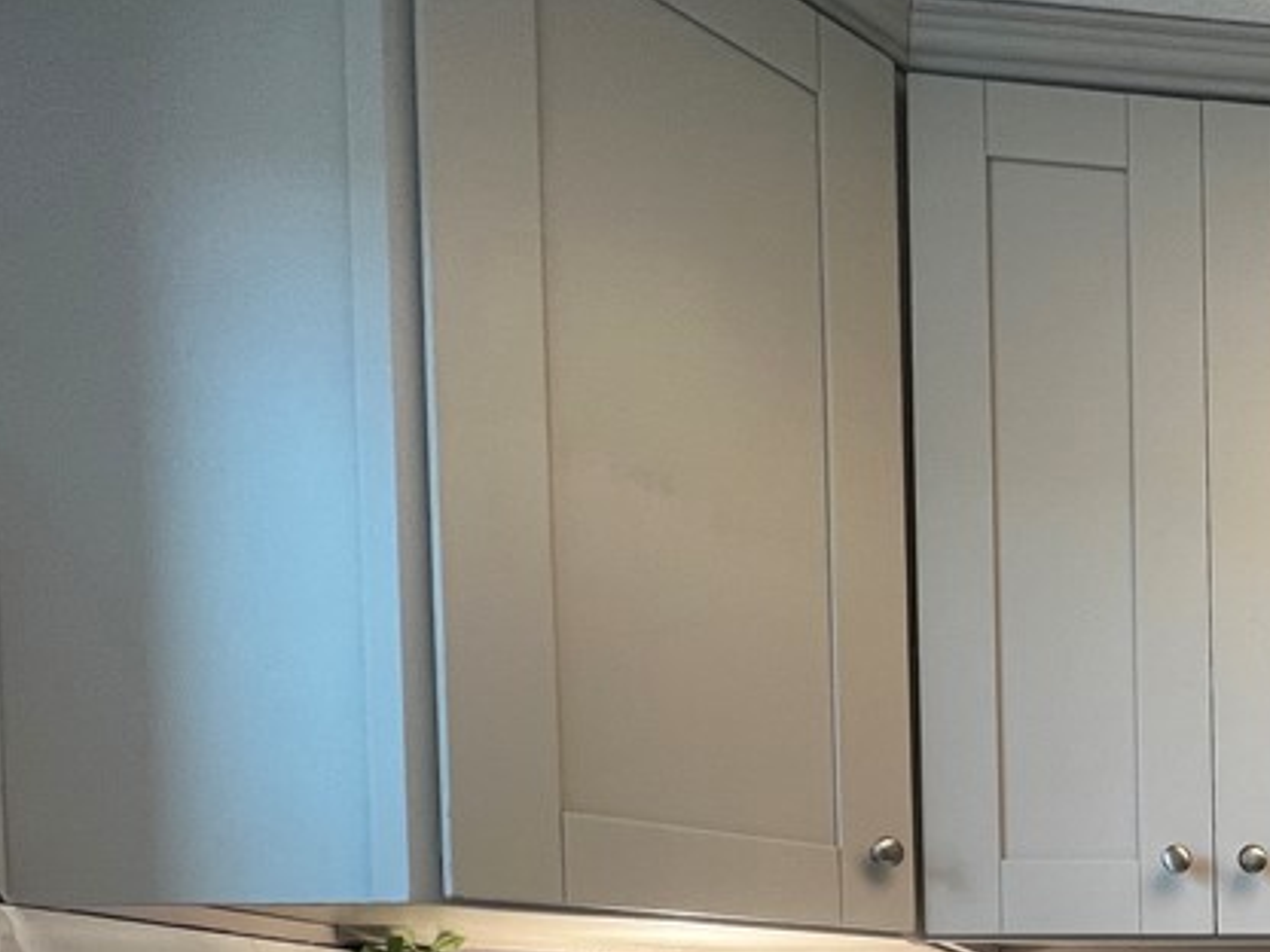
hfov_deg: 42.5
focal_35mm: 32
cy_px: 1086
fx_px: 1174
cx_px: 1441
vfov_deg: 36.3
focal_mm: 1.57
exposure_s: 1/120
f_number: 1.8
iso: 125
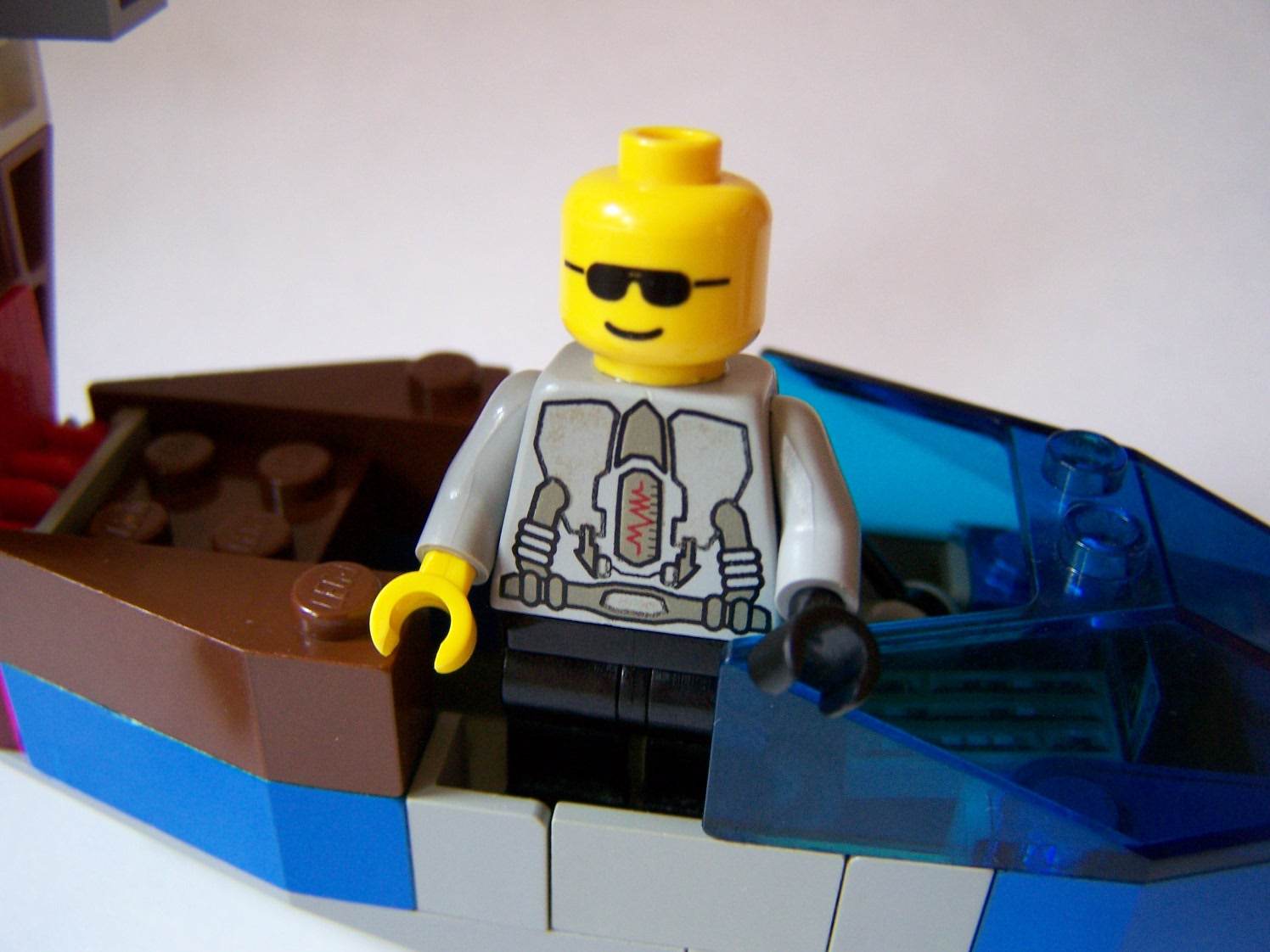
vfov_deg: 37.7
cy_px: 476
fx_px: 1394
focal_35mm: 38
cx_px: 635
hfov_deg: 49.0
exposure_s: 1/8
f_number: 2.8
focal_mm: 6.3
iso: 160
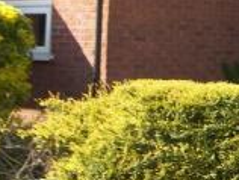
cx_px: 403
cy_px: -39
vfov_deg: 11.3
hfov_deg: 13.9
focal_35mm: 129
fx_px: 892
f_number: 3.2
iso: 50
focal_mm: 7.4
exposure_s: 1/160
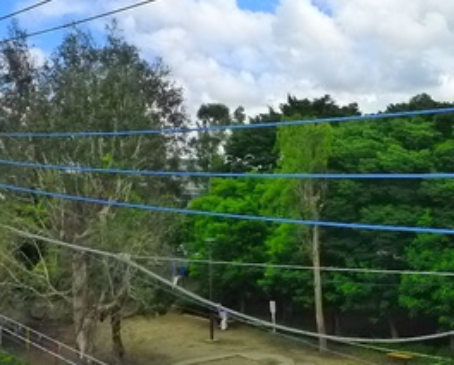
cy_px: 149
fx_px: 834
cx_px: 368
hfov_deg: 29.7
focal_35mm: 62
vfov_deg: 24.6
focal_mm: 5.1
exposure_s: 1/800
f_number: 4
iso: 400
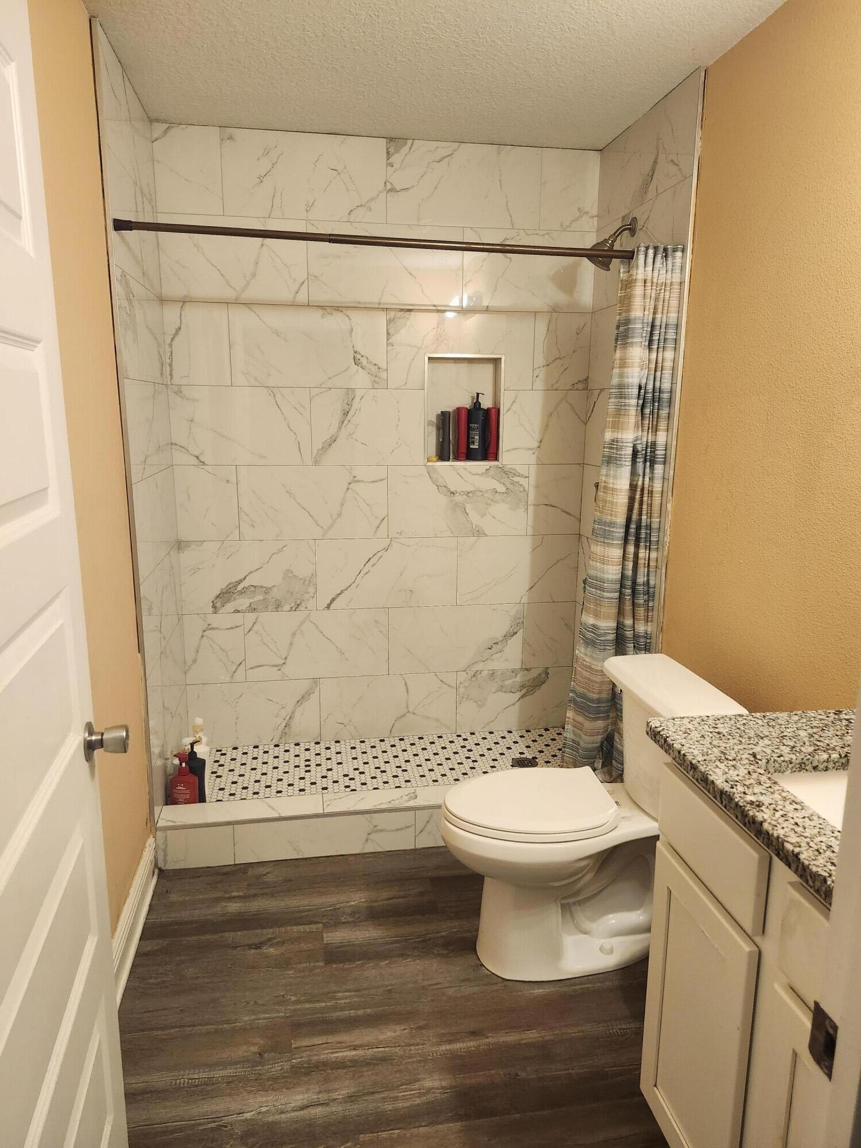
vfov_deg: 73.9
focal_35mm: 23
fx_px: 763
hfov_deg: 58.9
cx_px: 430
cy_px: 574
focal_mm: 5.54
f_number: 1.8
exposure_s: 1/120
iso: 400
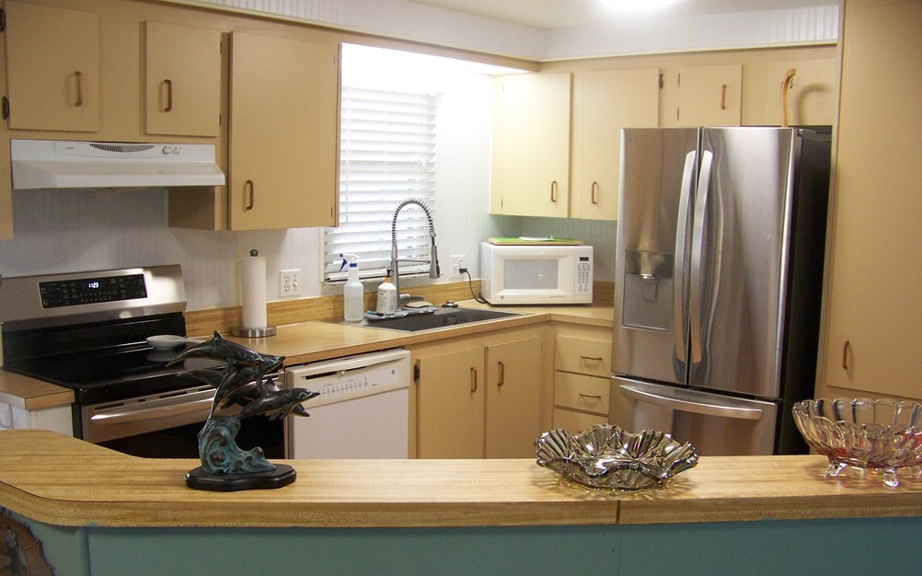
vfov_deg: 32.7
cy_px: 339
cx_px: 453
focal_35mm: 39
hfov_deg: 50.4
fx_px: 980
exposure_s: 1/30
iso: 160
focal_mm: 5.85
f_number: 2.8
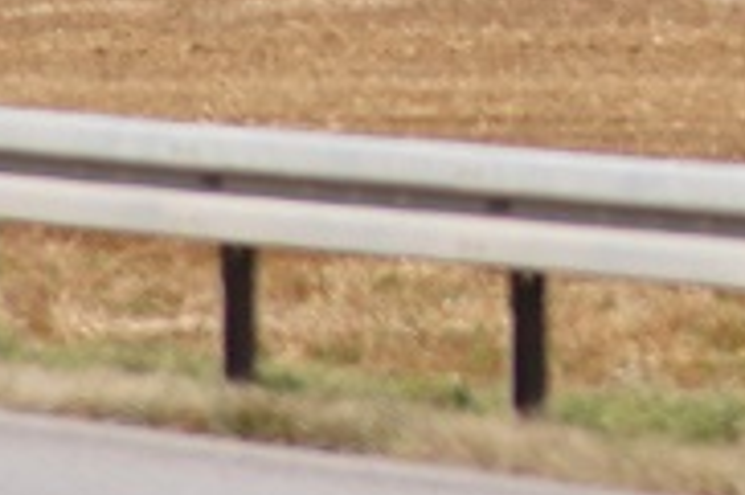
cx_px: 1140
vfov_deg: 0.8
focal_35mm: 1617
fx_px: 33432
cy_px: -661
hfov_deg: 1.3
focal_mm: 200
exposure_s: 1/400
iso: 100
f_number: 8
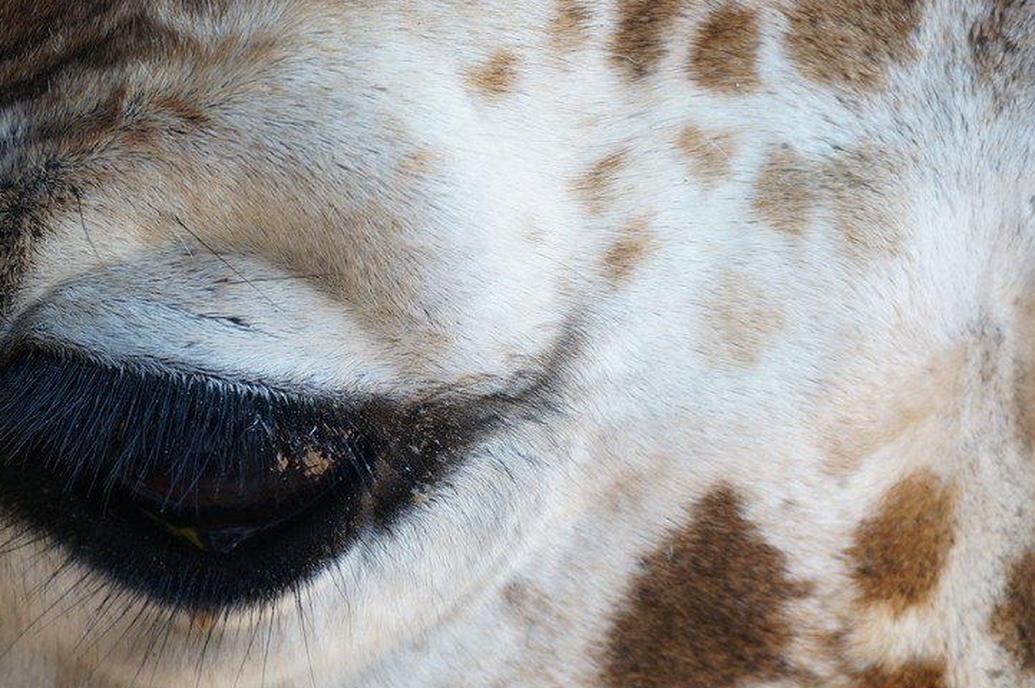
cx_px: 249
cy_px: 410
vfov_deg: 15.2
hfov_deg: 22.4
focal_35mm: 90
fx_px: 2585
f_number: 5.6
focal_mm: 36
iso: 320
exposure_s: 1/60
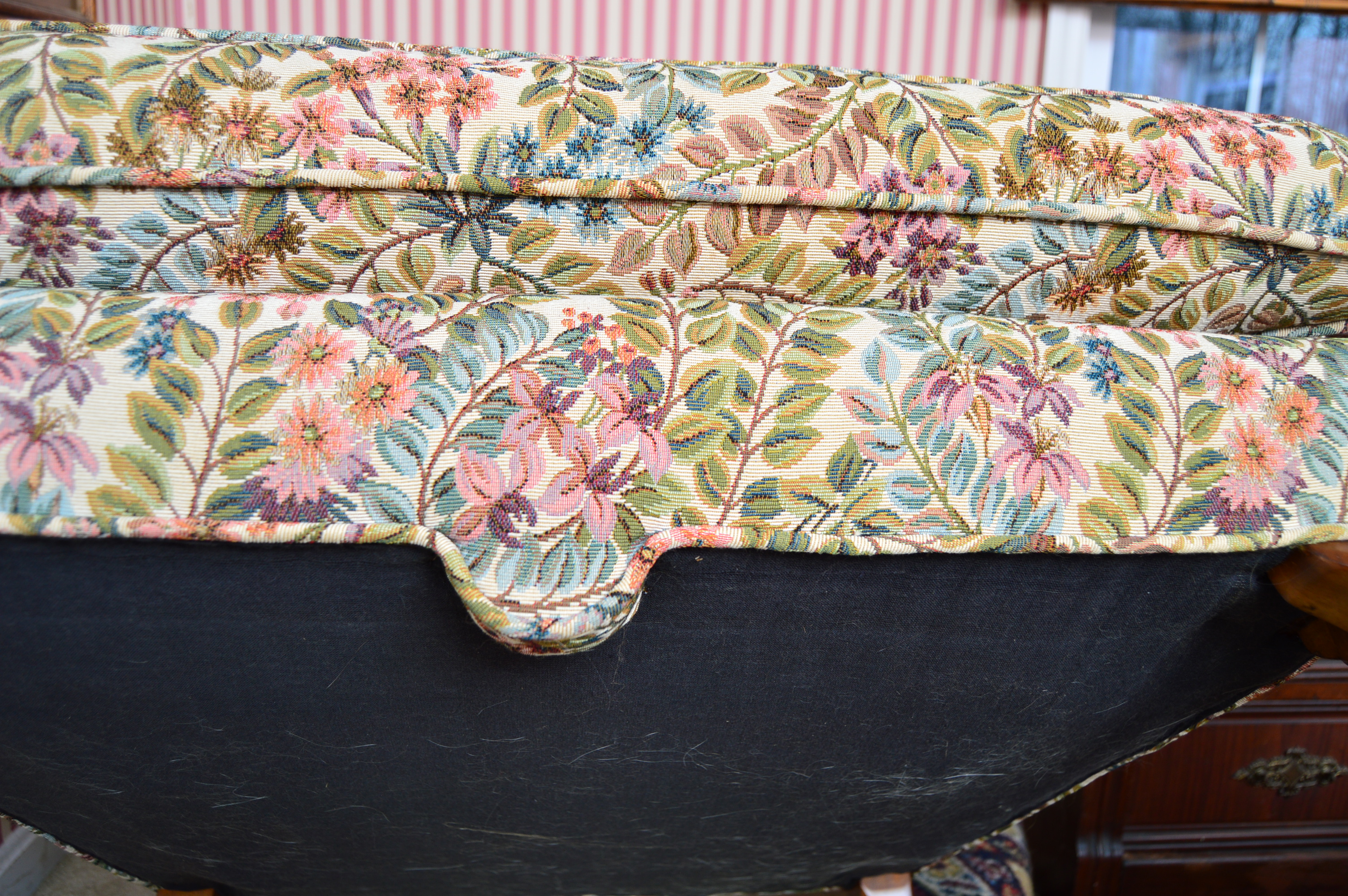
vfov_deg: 47.8
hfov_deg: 67.4
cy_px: 448
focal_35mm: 27
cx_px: 674
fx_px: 1010
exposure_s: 1/200
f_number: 3.5
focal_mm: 18
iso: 200
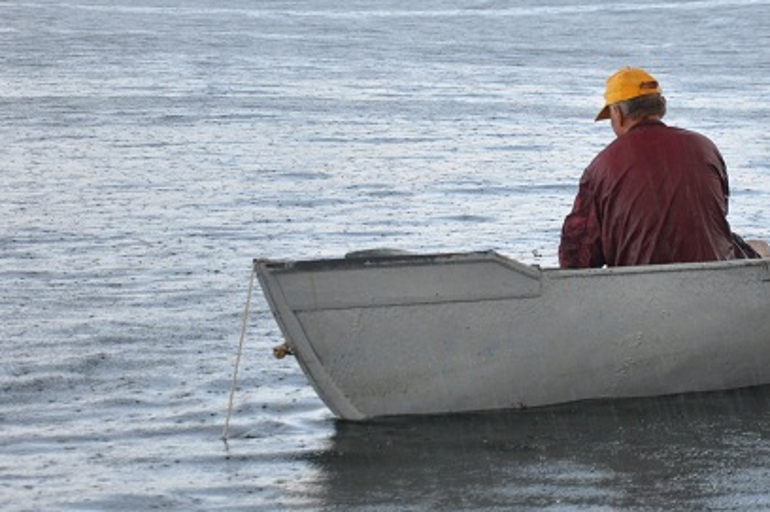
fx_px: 6195
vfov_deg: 4.7
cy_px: 314
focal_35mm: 290
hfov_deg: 7.1
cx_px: 611
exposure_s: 1/160
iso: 400
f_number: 6.3
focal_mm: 92
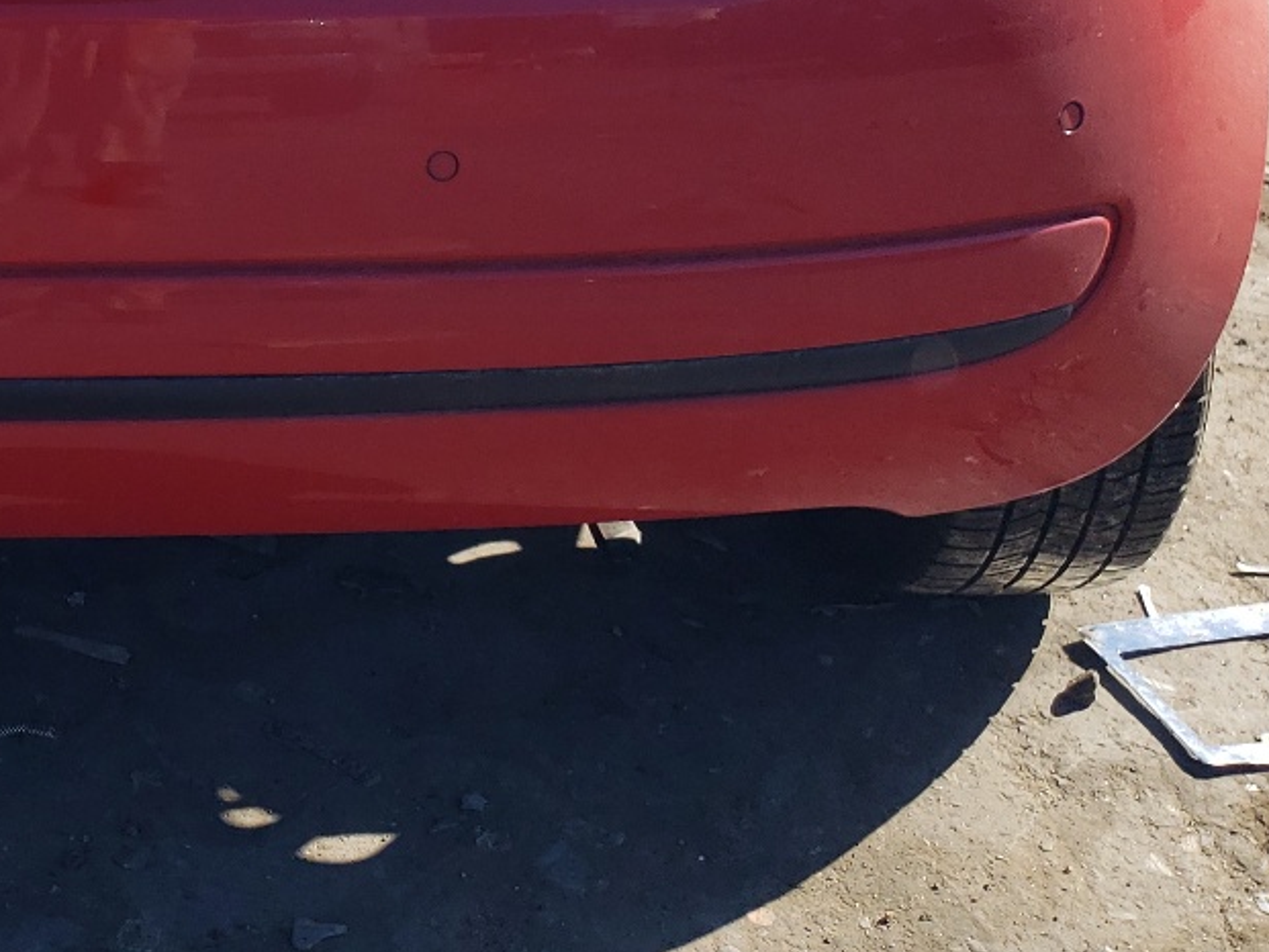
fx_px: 2457
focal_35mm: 67
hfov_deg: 27.6
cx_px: 51
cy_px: -208
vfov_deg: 20.4
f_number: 1.5
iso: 50
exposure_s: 1/1429
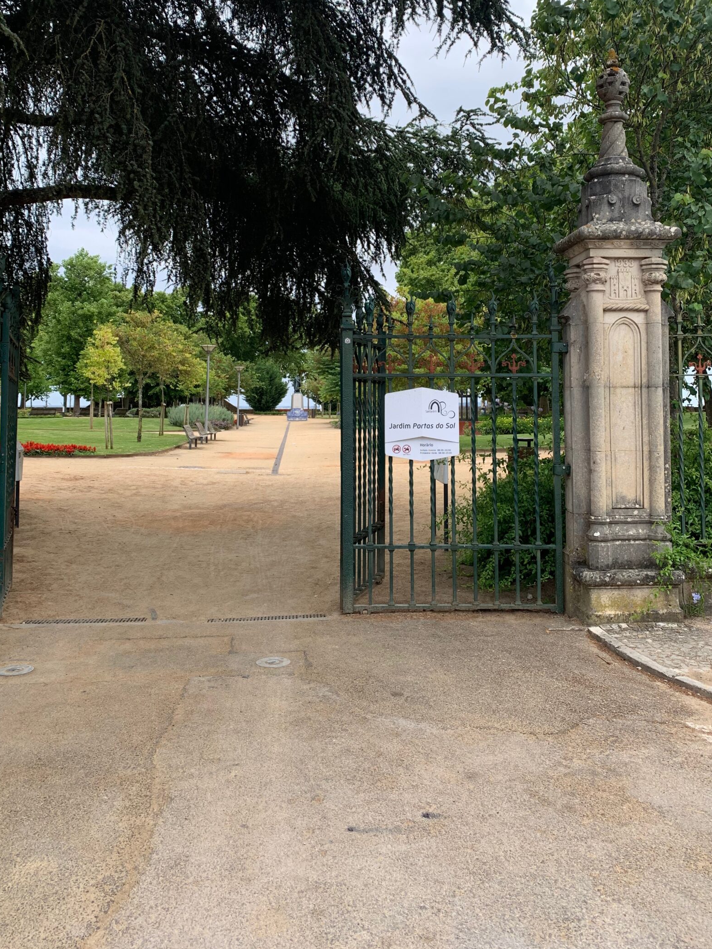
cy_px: 370
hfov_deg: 44.2
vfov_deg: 56.3
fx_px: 878
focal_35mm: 32
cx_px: 370
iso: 25
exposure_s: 1/911
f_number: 1.8
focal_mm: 4.25
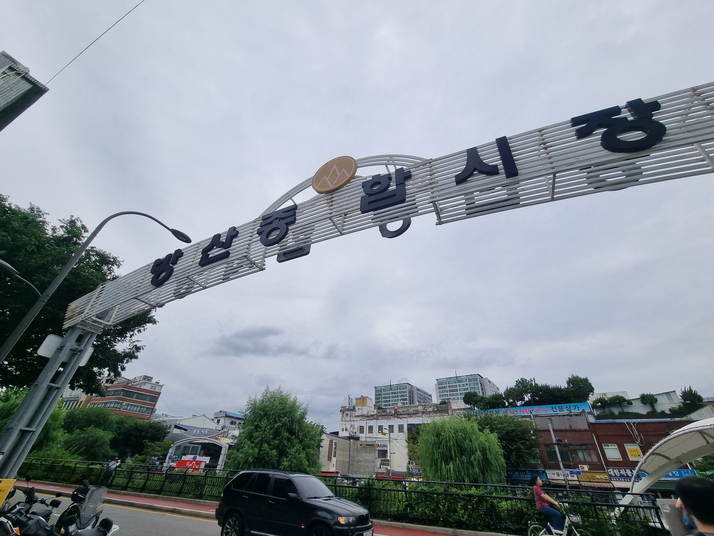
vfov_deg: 89.9
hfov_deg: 106.2
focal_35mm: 13
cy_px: 268
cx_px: 357
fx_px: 268
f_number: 2.2
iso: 50
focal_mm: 2.2
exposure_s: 1/1024
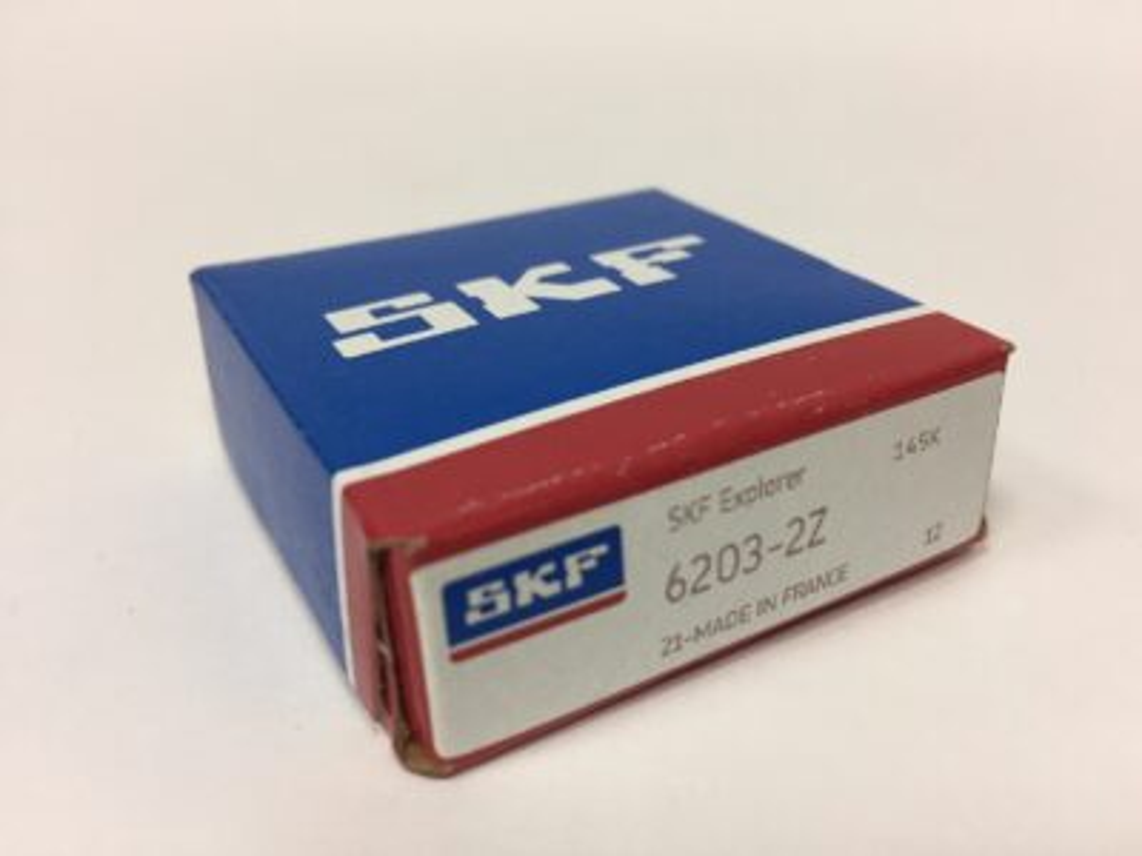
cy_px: 428
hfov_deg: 61.7
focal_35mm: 29
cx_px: 571
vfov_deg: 48.2
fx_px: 957
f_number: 2.2
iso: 80
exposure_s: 1/33
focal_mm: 4.15
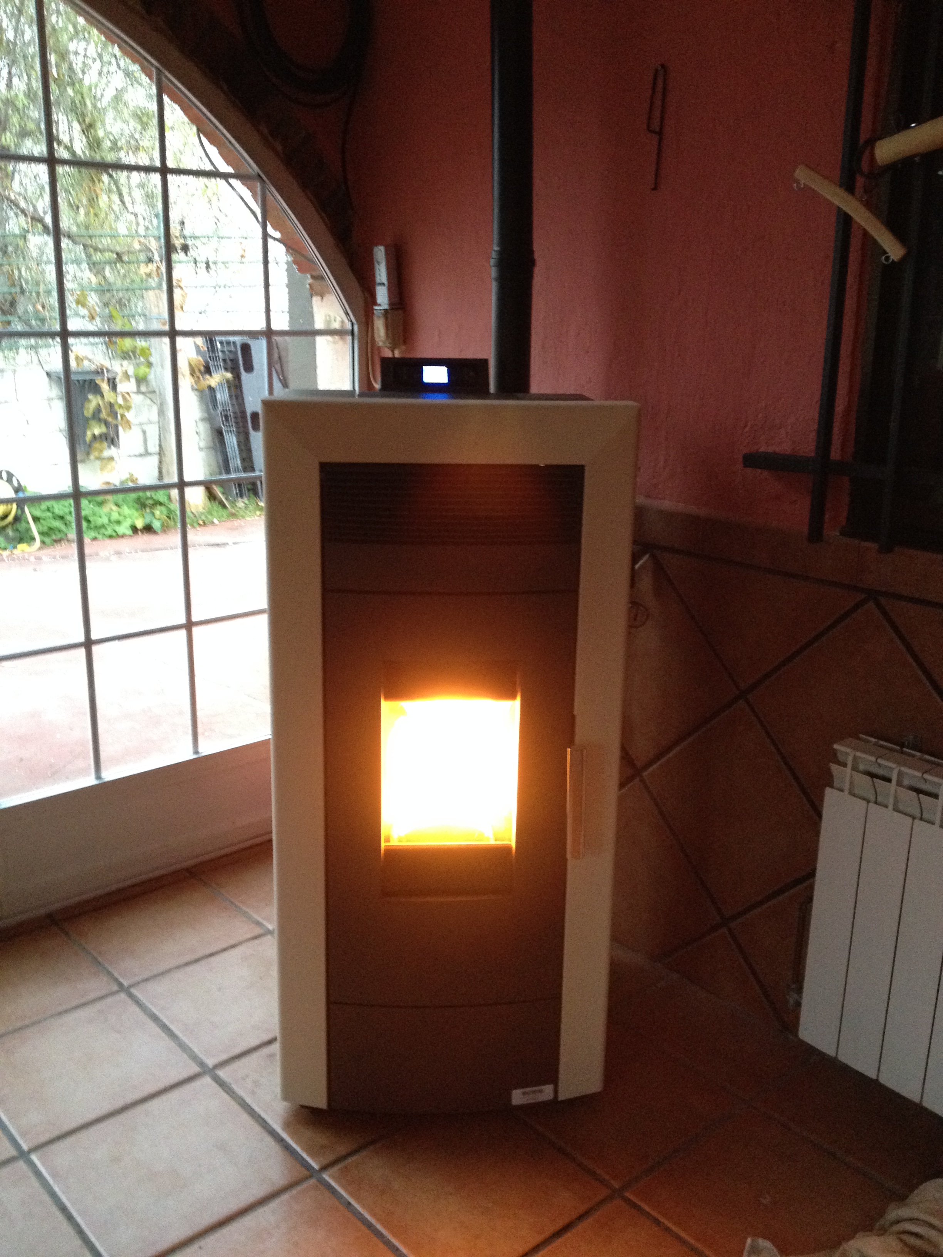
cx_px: 472
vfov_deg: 52.6
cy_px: 628
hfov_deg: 40.7
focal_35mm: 35
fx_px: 1271
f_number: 2.4
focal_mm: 4.28
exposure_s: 1/20
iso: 320
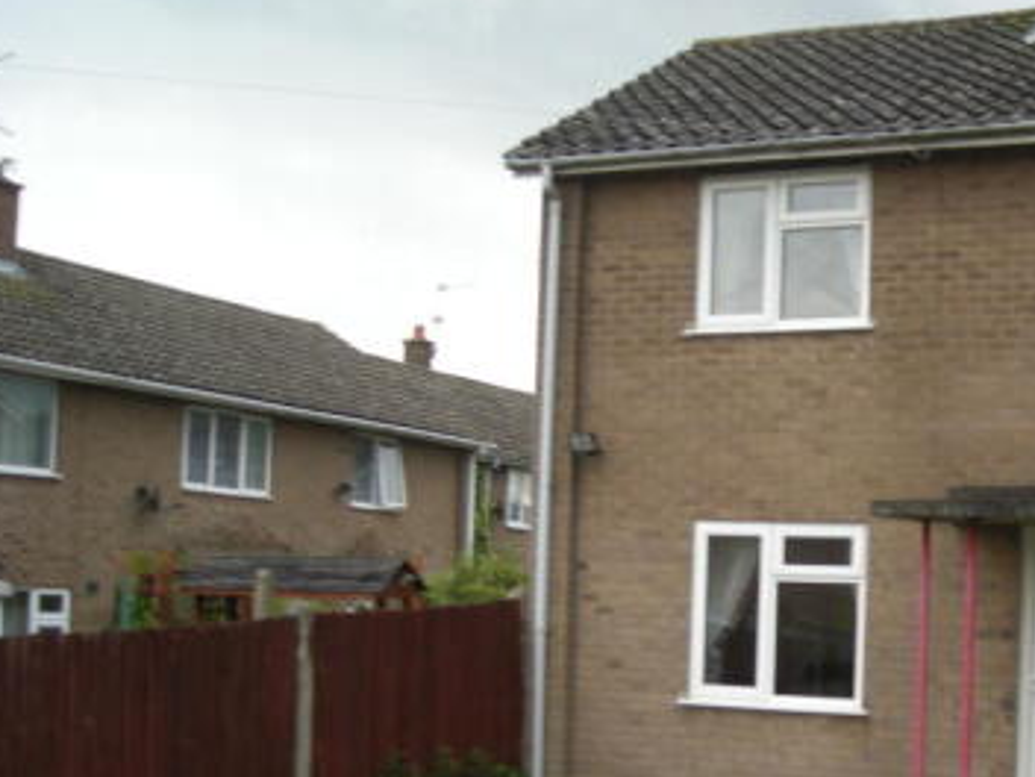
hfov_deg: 32.3
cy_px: 511
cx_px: 837
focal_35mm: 58
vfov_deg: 25.1
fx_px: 1734
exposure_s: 1/126
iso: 72
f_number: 2.8
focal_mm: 5.7
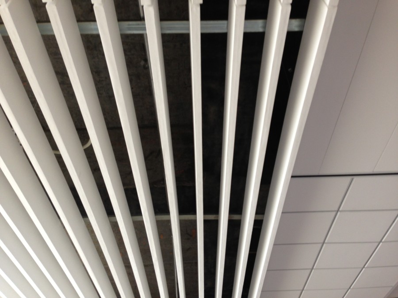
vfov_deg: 42.9
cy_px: 149
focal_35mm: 33
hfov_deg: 55.4
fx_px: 379
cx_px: 199
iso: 64
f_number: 2.4
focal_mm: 4.13
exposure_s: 1/20
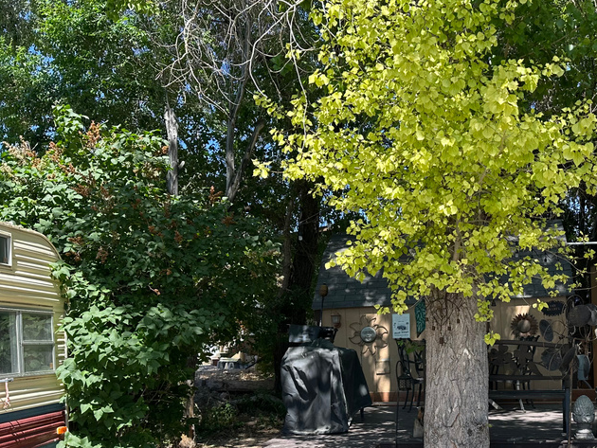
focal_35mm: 39
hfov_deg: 45.9
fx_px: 673
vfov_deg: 36.1
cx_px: 458
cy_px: 331
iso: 80
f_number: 1.78
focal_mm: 6.86
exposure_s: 1/971
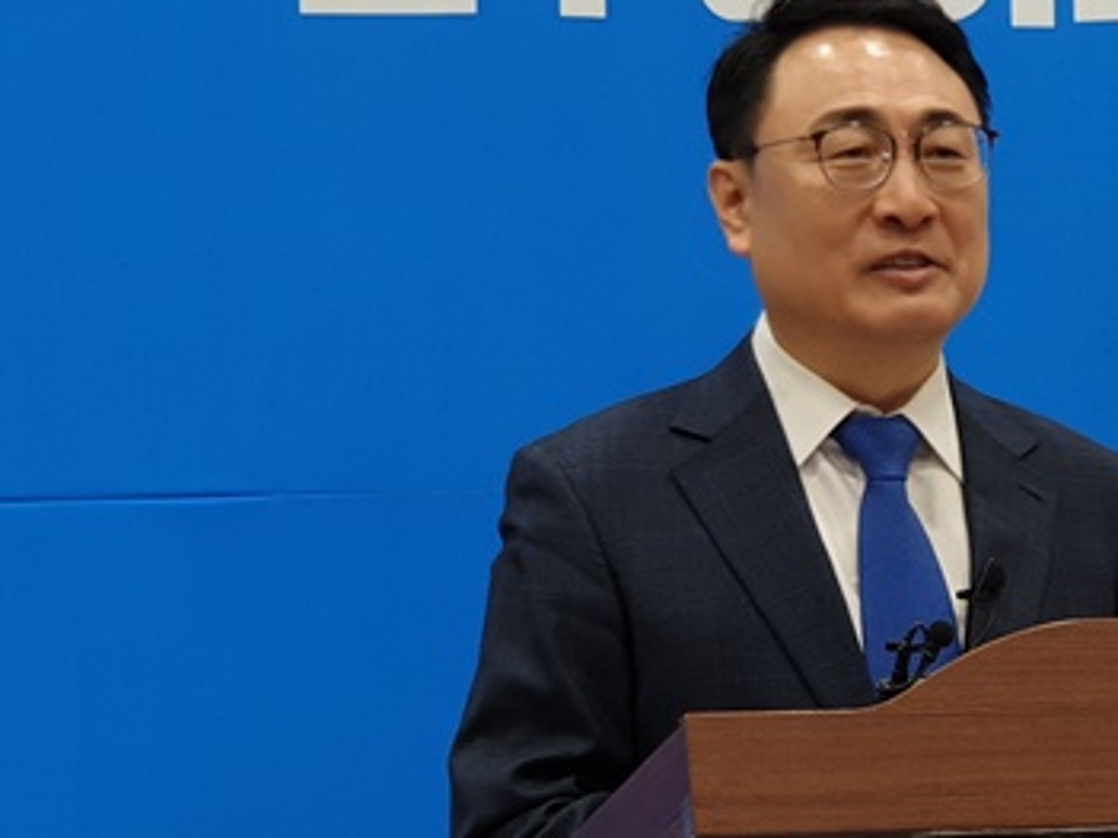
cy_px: 440
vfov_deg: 16.6
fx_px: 2873
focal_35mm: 89
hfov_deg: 21.7
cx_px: 930
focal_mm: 6
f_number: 2.4
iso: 64
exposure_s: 1/30
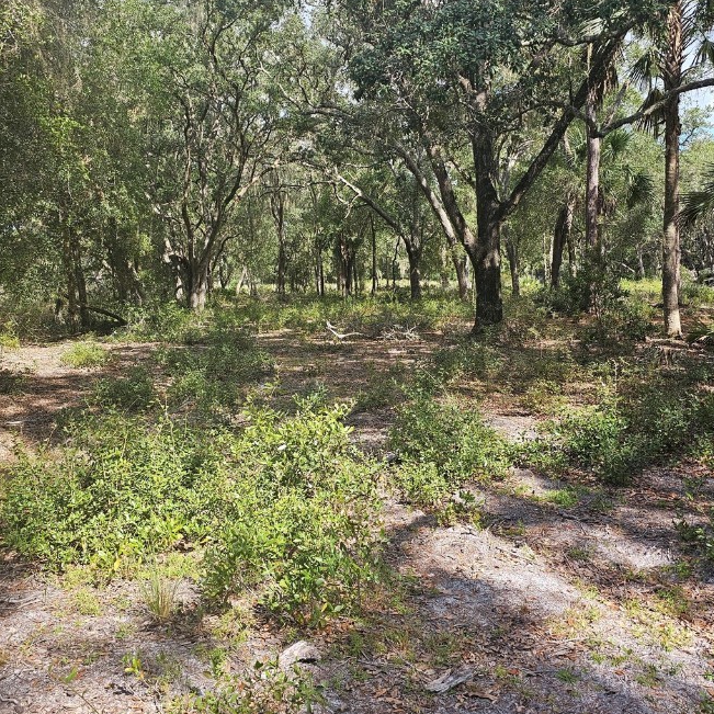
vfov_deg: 51.0
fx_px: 747
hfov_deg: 51.1
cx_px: 349
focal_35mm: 32
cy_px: 326
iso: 40
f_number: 1.7
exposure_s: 1/719
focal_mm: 6.3
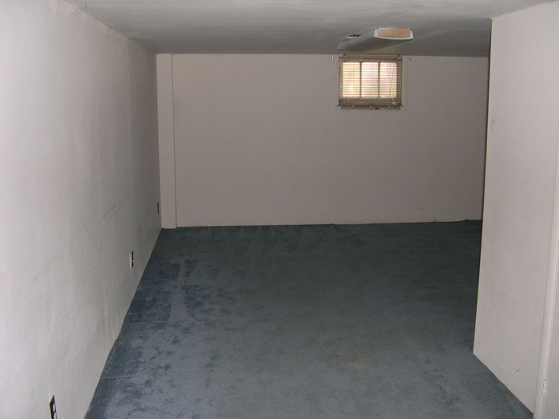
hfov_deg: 49.0
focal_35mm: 38
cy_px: 210
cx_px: 280
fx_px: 614
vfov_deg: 37.7
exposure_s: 1/60
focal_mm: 8
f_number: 2.8
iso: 170
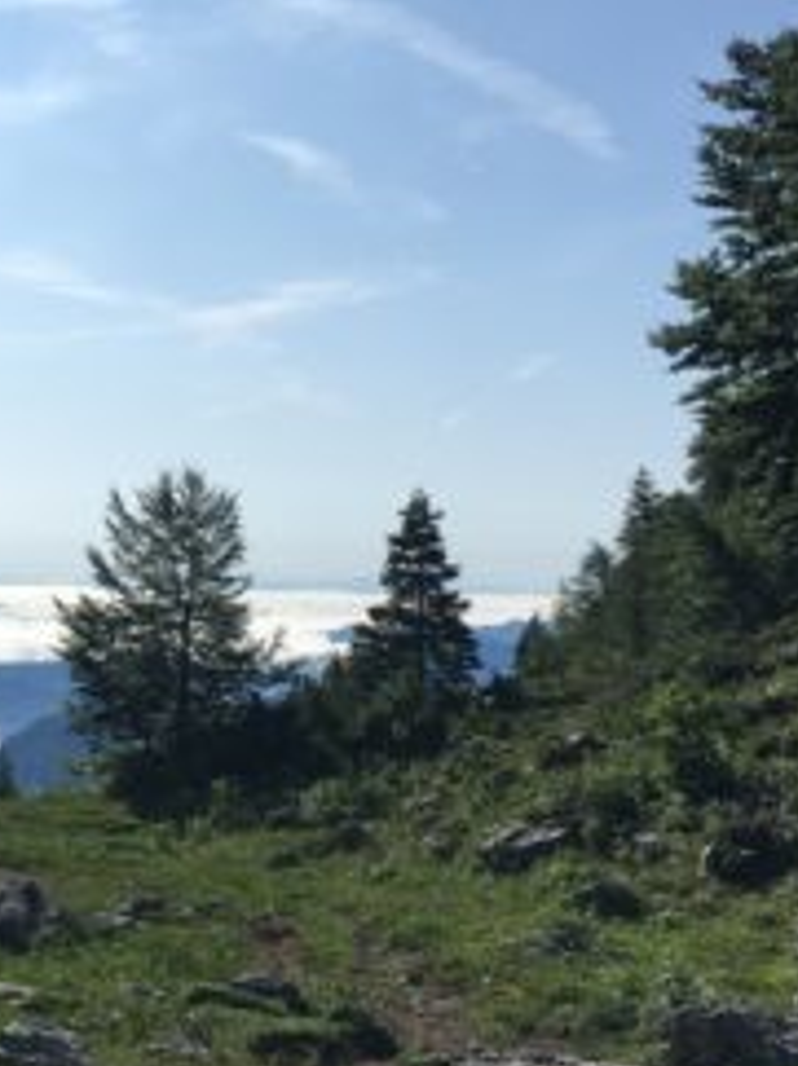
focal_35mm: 66
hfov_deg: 21.5
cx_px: 13
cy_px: 412
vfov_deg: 29.3
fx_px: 2032
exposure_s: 1/2481
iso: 25
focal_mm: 4.15
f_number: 2.2
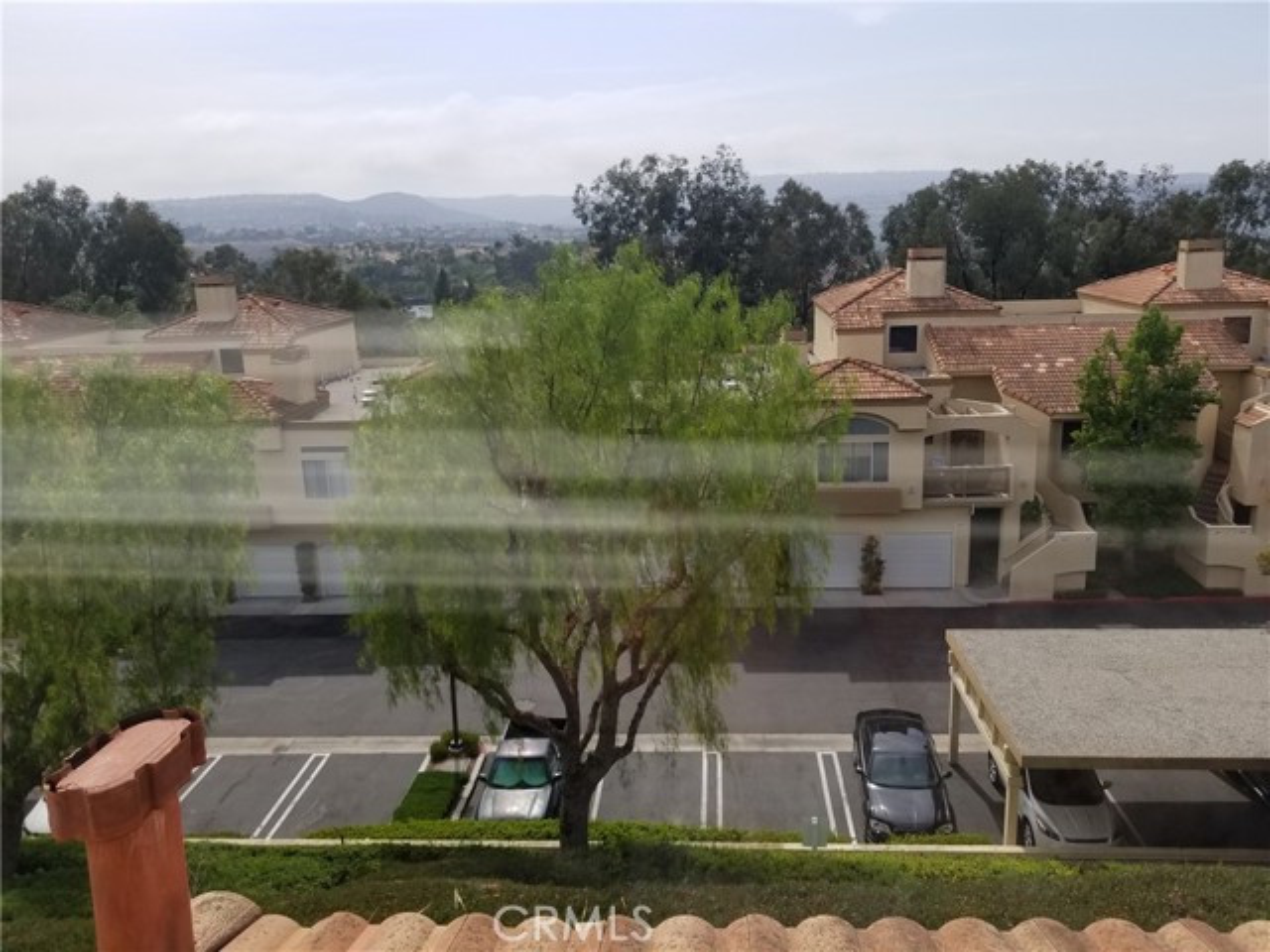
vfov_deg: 53.1
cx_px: 635
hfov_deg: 67.3
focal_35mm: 26
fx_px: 954
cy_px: 476
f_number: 1.7
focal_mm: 4.25
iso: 50
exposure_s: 1/2752
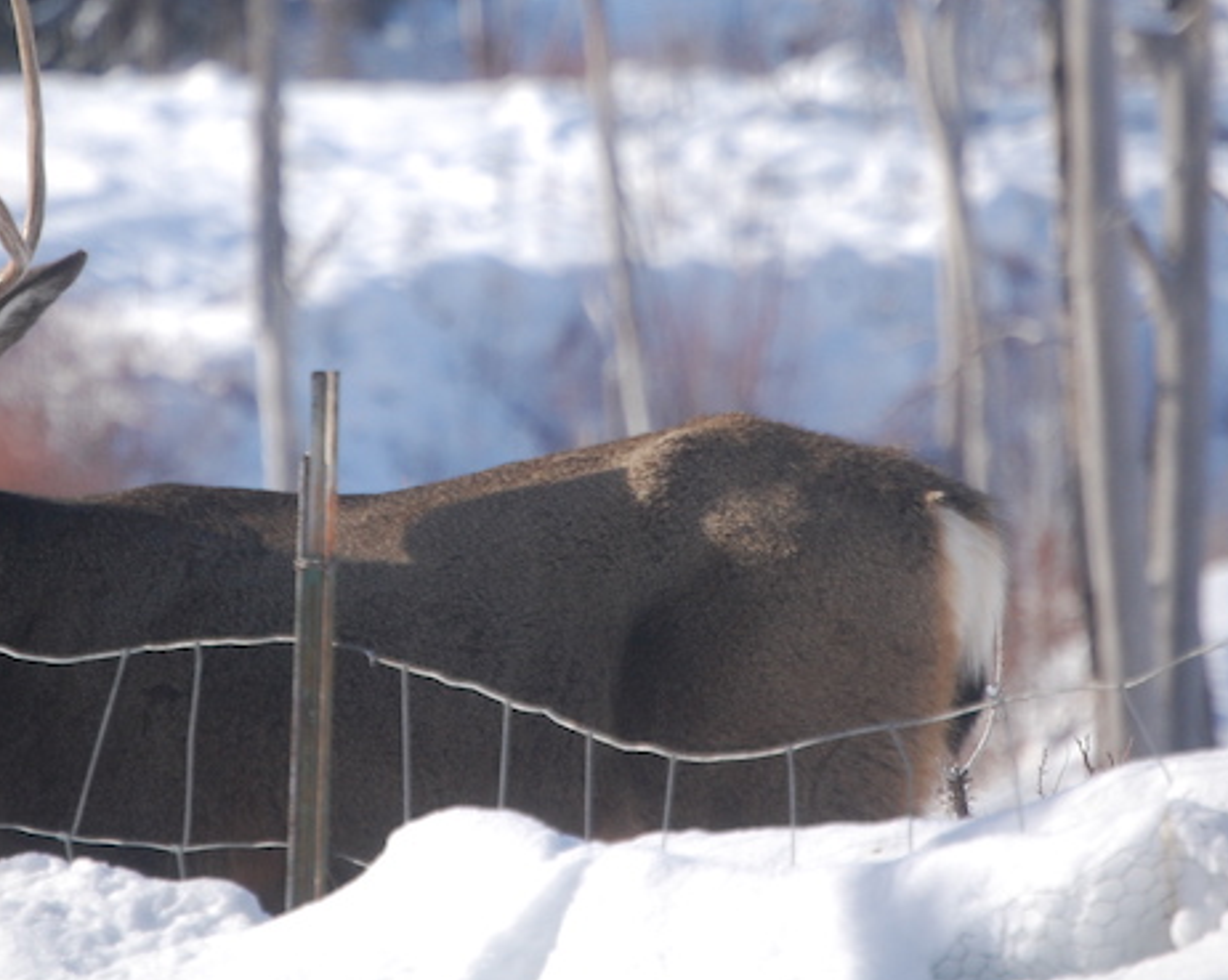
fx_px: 16817
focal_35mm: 463
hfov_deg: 4.2
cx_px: 534
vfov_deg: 3.3
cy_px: 349
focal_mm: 200
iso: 400
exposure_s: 1/1250
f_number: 5.6
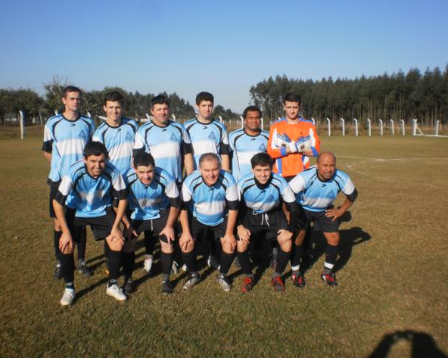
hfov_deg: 47.9
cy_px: 177
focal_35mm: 38
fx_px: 504
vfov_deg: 39.1
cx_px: 215
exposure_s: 1/1000
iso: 100
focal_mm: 6.3
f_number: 4.6
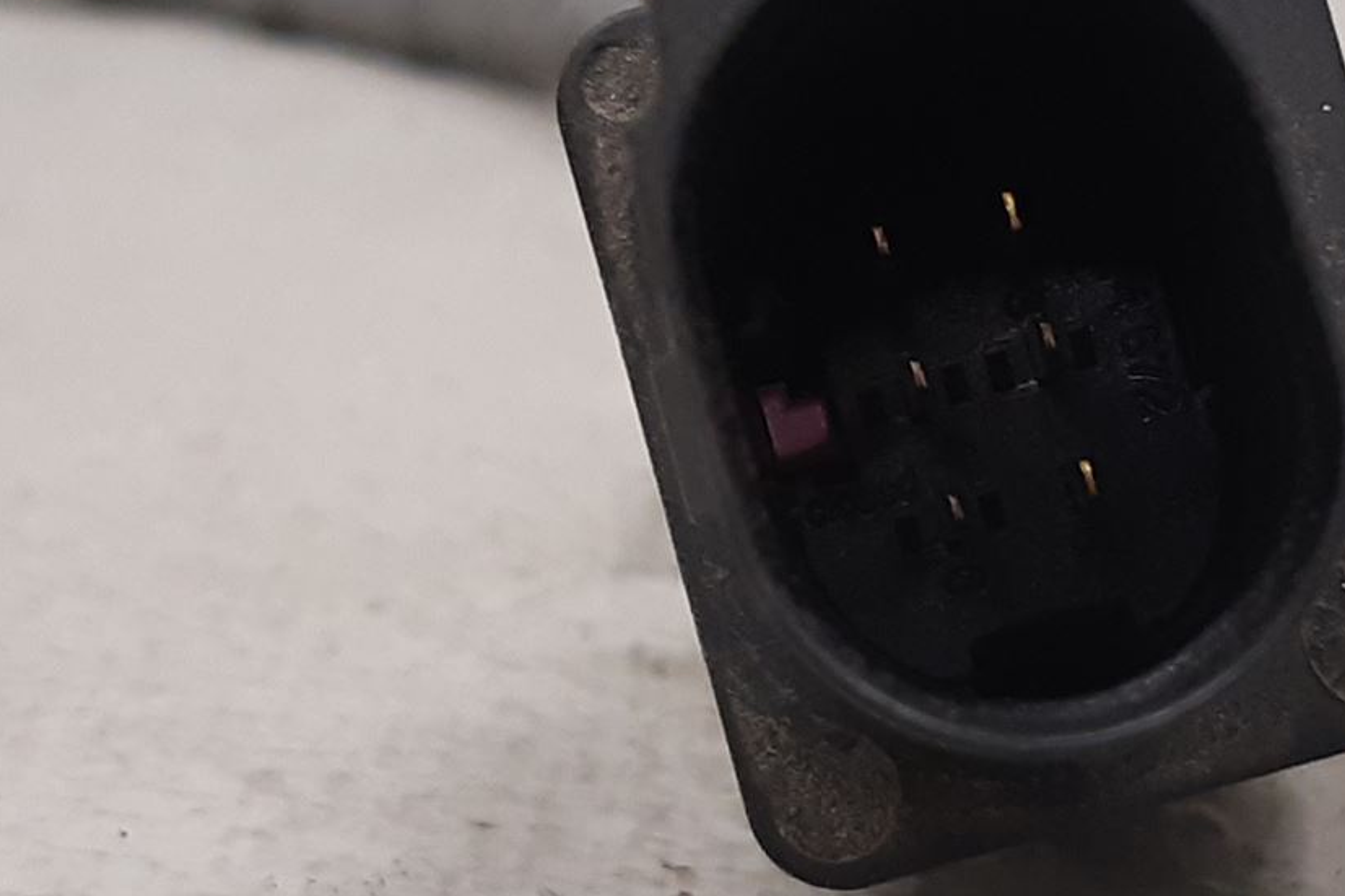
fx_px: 2503
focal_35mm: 67
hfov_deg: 30.0
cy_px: 390
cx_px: 847
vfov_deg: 20.3
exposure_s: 1/50
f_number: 1.7
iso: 160
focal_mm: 3.93
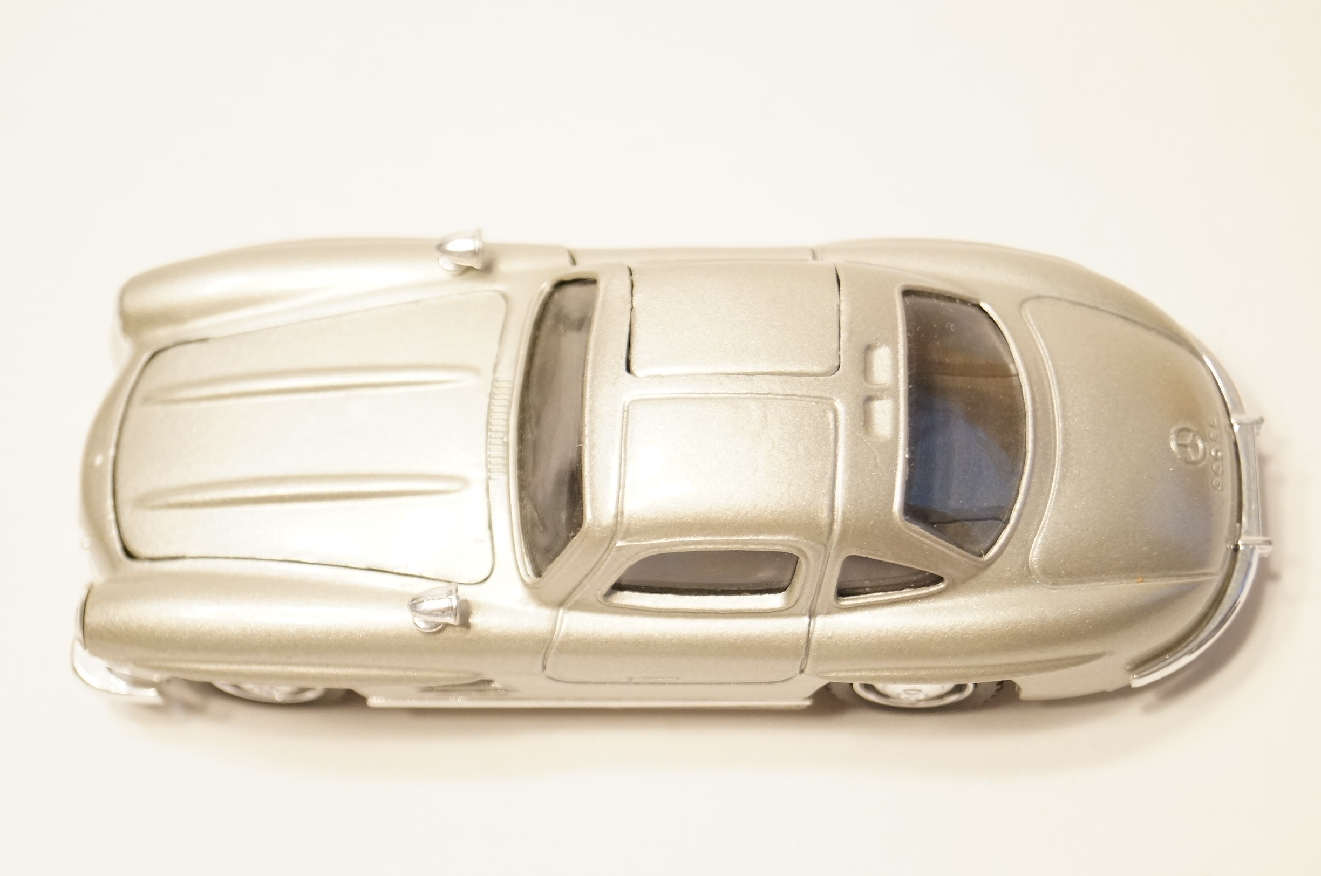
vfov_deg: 18.1
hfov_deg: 27.0
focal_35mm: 75
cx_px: 660
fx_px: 2748
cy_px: 438
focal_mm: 50
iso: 1250
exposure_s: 1/80
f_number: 5.6
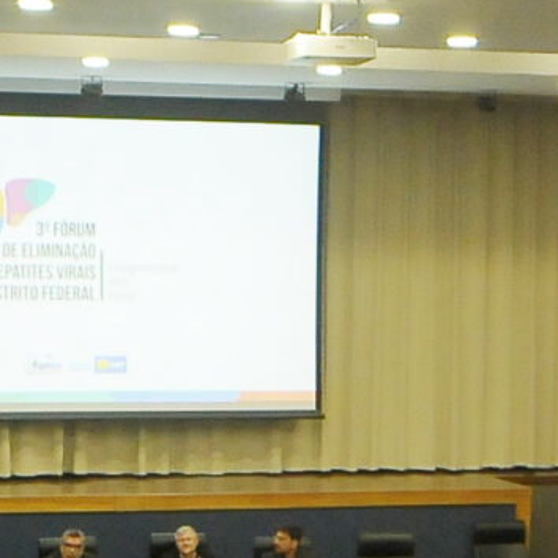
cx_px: 328
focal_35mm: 129
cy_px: 590
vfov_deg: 13.3
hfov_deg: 13.5
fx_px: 2353
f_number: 4
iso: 1250
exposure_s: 1/80
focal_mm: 14
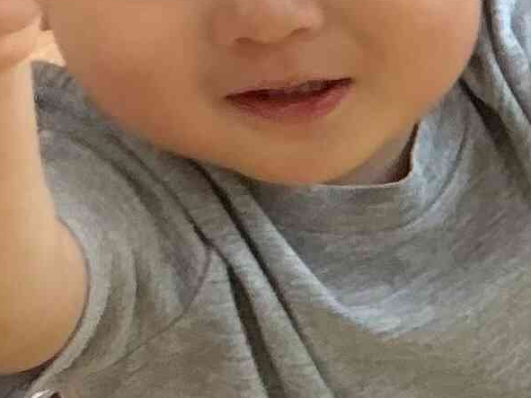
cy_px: 195
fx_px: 3037
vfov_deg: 7.5
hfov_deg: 8.7
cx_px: 1448
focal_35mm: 198
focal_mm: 3
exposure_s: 1/120
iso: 25
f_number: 1.8
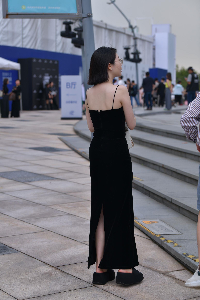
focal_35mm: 85
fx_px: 708
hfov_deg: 16.1
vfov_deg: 23.9
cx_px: 100
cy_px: 150
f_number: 4.5
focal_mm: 85
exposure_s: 1/400
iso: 280
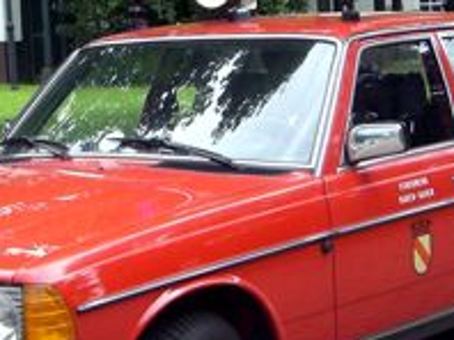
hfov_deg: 16.0
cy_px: 202
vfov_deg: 12.0
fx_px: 1611
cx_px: 195
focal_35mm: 123
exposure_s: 1/125
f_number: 2.7
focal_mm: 6.2
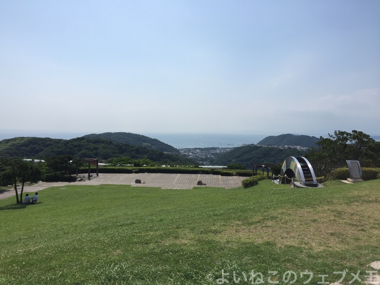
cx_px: 190
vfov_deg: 48.2
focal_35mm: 29
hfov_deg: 61.6
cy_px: 142
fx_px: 318
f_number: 2.2
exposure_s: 1/2825
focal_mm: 4.15
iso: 32
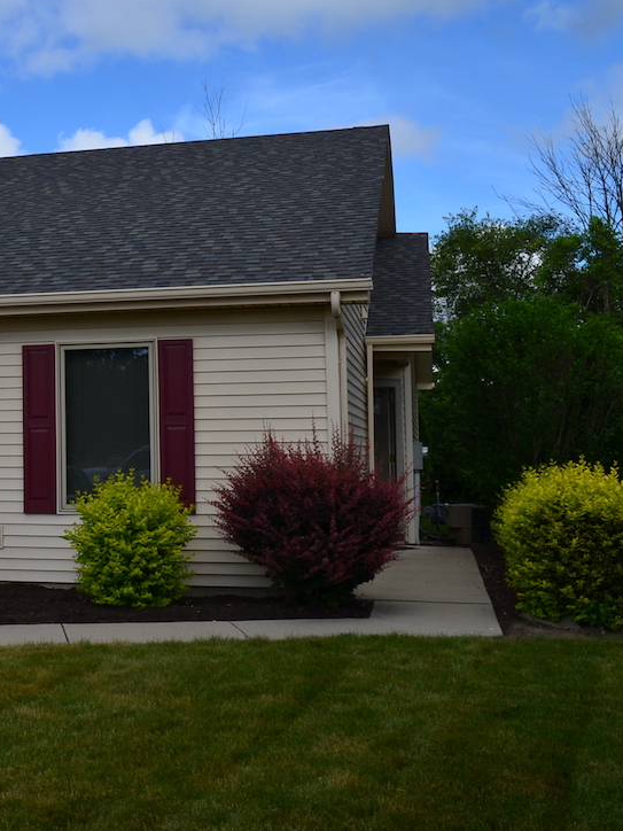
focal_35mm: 56
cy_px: 350
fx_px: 1344
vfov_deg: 34.3
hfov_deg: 24.7
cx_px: -17
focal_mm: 22
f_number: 11
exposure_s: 1/160
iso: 100
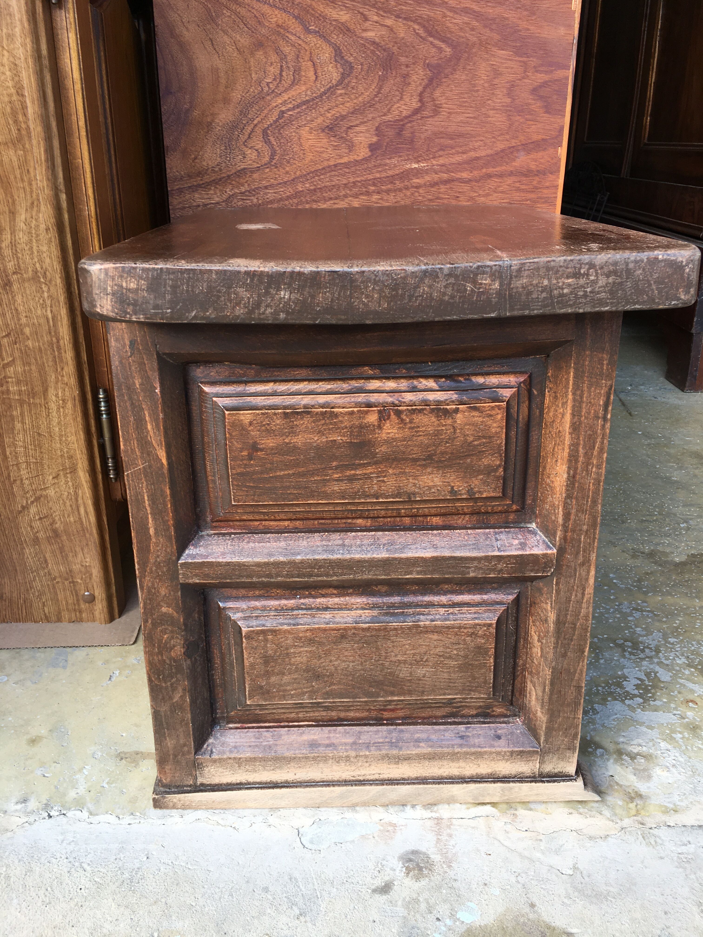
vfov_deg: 61.7
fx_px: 785
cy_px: 468
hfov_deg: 48.2
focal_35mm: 29
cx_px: 352
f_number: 2.2
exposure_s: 1/143
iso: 25
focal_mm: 4.15
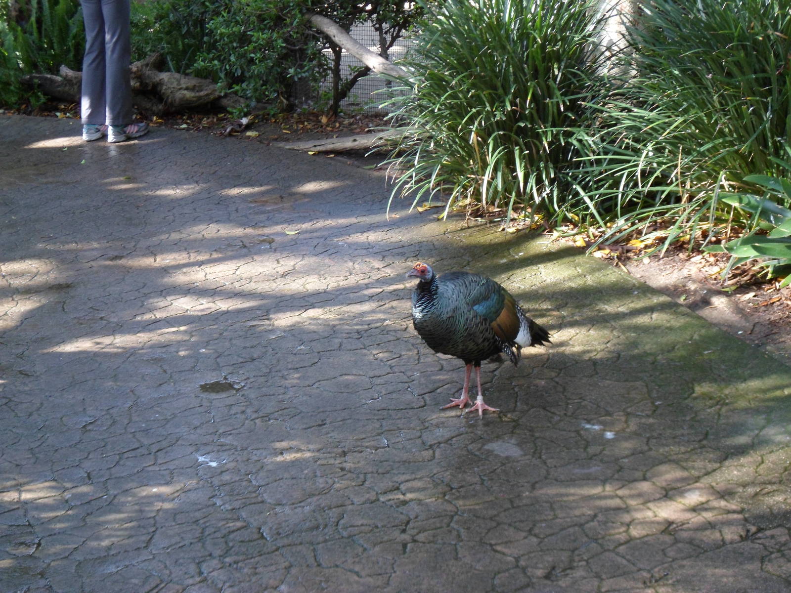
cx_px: 396
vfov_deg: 21.6
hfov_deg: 28.6
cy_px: 296
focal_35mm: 68
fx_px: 1554
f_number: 4.7
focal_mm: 10.6
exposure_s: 1/45
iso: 200
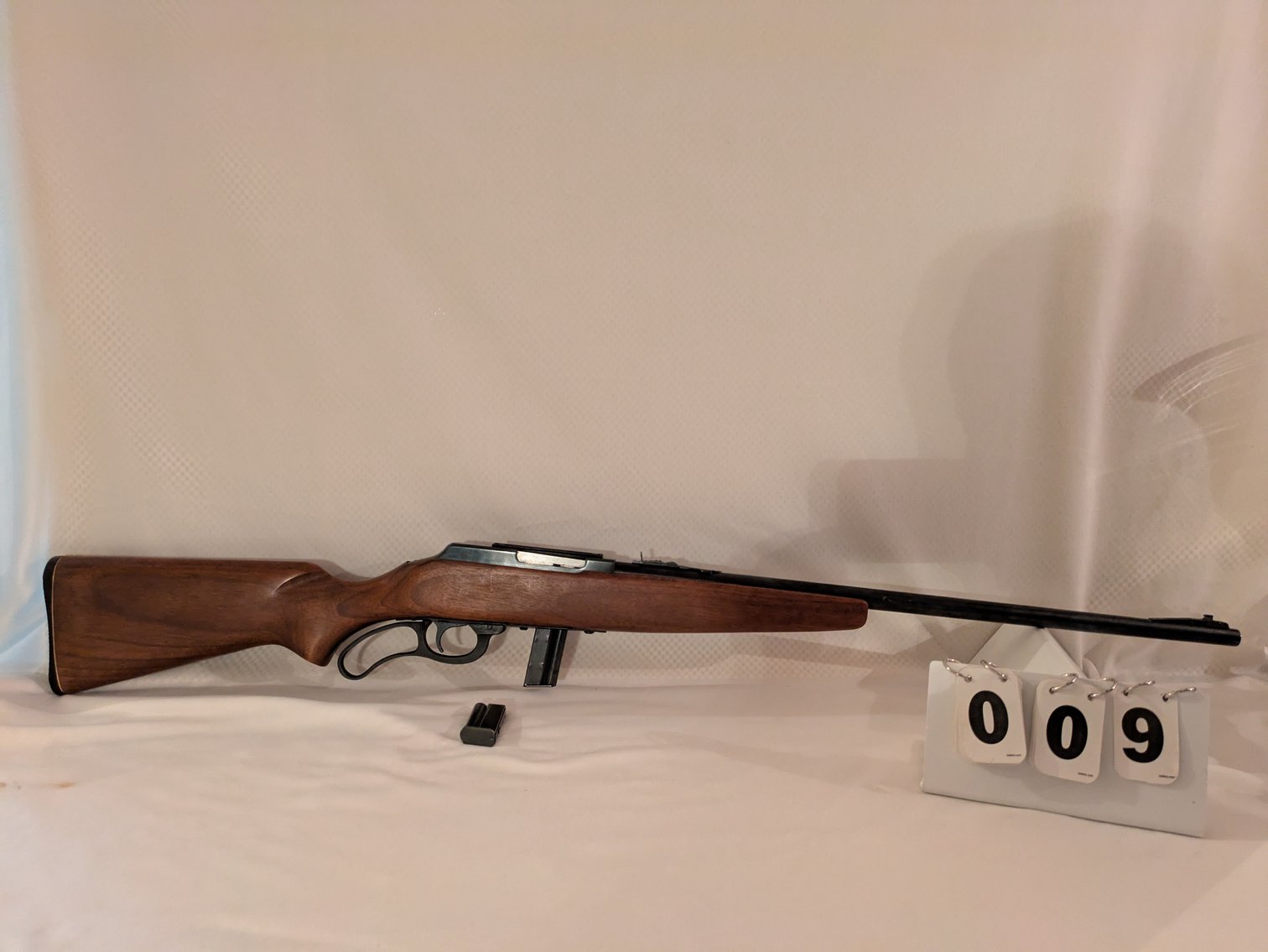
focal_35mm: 25
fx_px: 916
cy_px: 476
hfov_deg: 69.4
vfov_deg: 54.9
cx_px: 634
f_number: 1.89
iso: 878
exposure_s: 1/24
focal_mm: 5.43
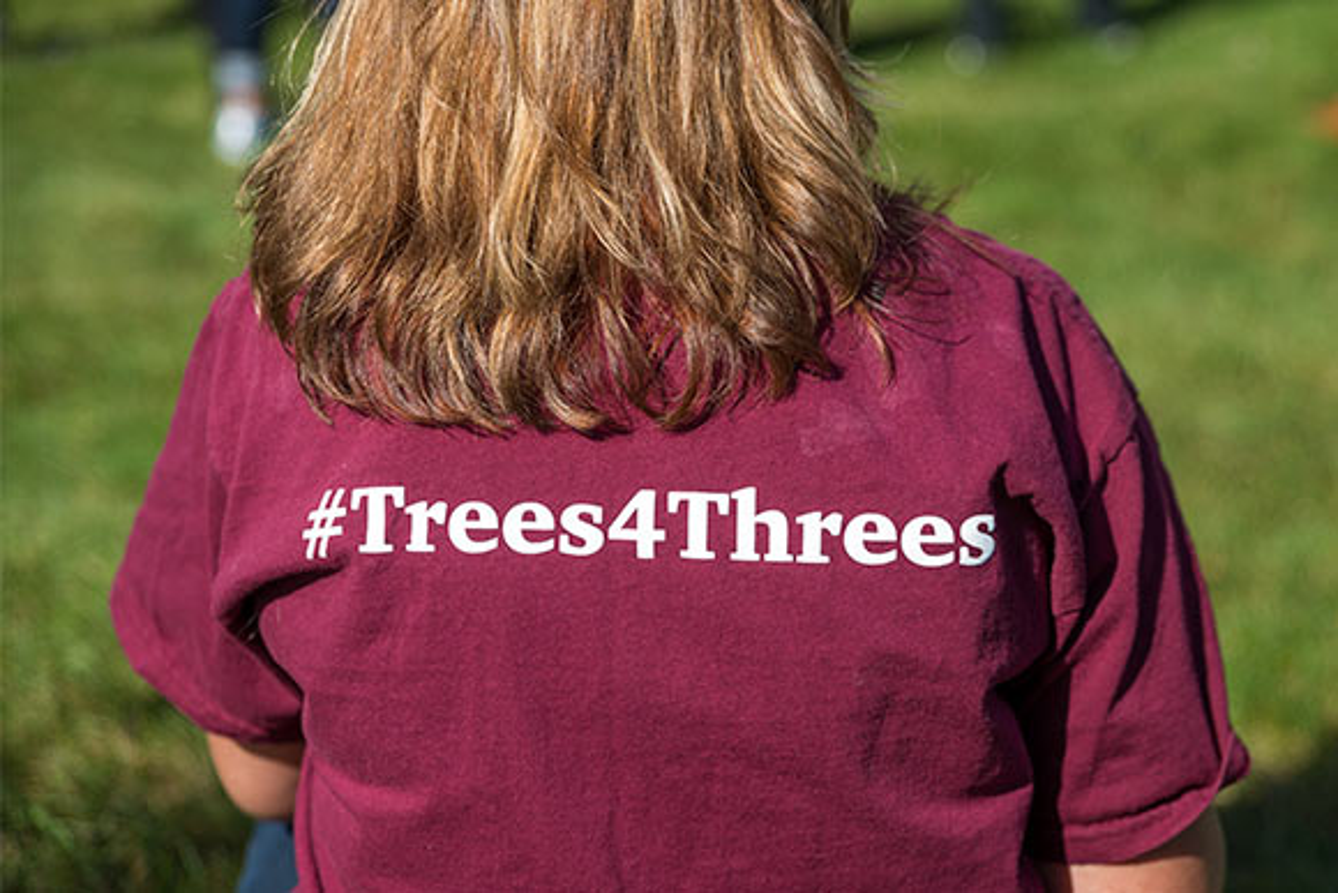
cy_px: 446
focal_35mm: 70
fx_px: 2602
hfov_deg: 28.8
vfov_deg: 19.5
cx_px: 669
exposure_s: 1/3000
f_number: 4
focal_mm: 70
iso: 200
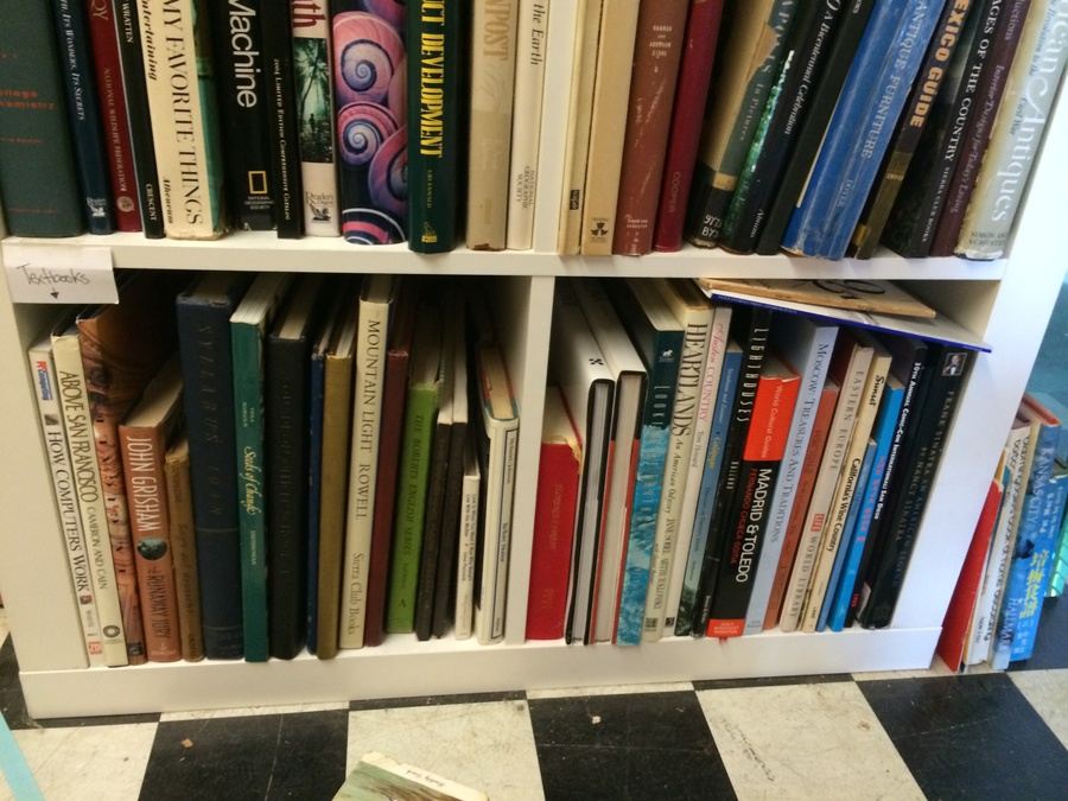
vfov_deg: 46.8
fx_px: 926
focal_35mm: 30
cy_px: 400
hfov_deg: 60.0
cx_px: 534
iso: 320
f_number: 2.2
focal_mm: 4.12
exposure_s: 1/30
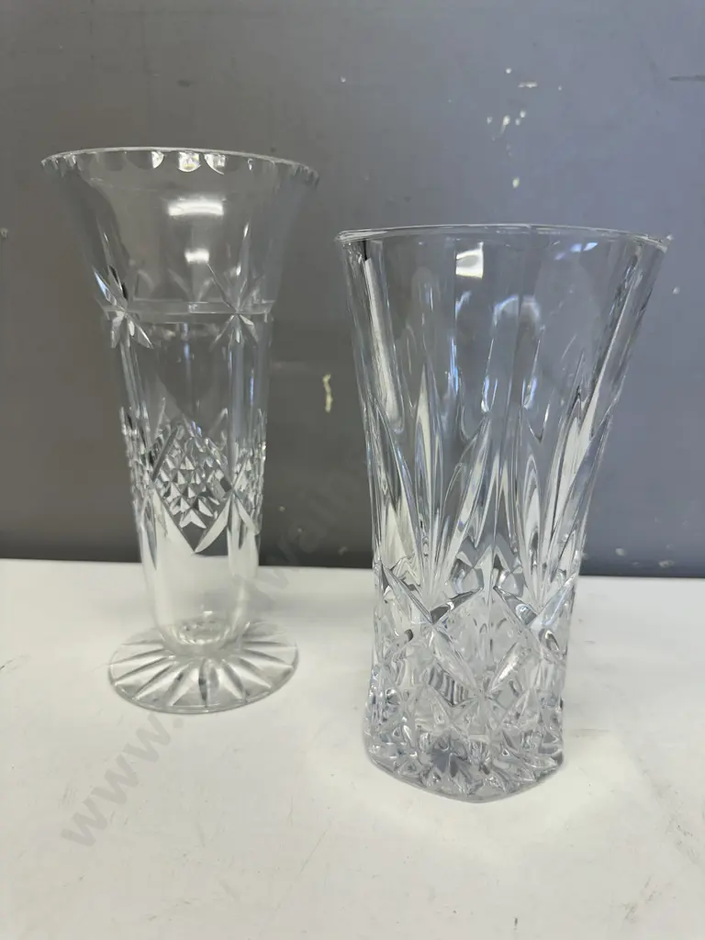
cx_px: 352
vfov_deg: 71.6
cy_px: 470
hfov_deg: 56.8
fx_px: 652
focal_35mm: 24
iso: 80
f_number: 1.78
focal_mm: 6.86
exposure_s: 1/100
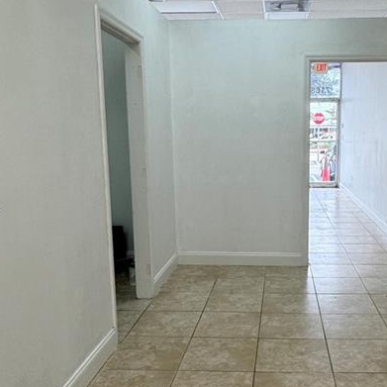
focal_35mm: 38
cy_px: 210
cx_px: 260
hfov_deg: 43.2
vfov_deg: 43.8
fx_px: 481
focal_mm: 2.22
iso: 80
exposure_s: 1/120
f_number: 2.2
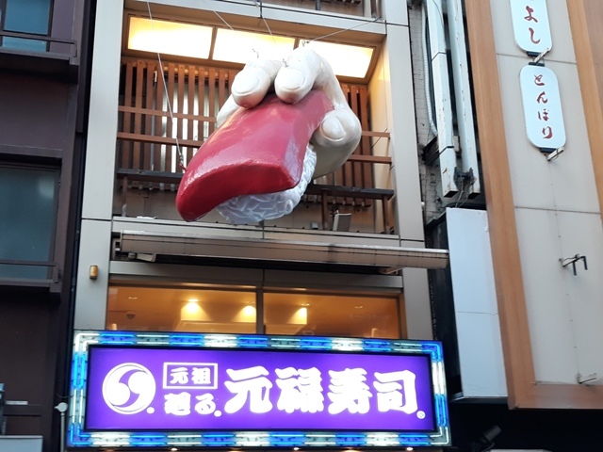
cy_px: 226
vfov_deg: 51.4
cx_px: 302
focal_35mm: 27
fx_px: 470
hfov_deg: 65.3
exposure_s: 1/40
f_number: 1.7
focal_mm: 3.71
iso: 64
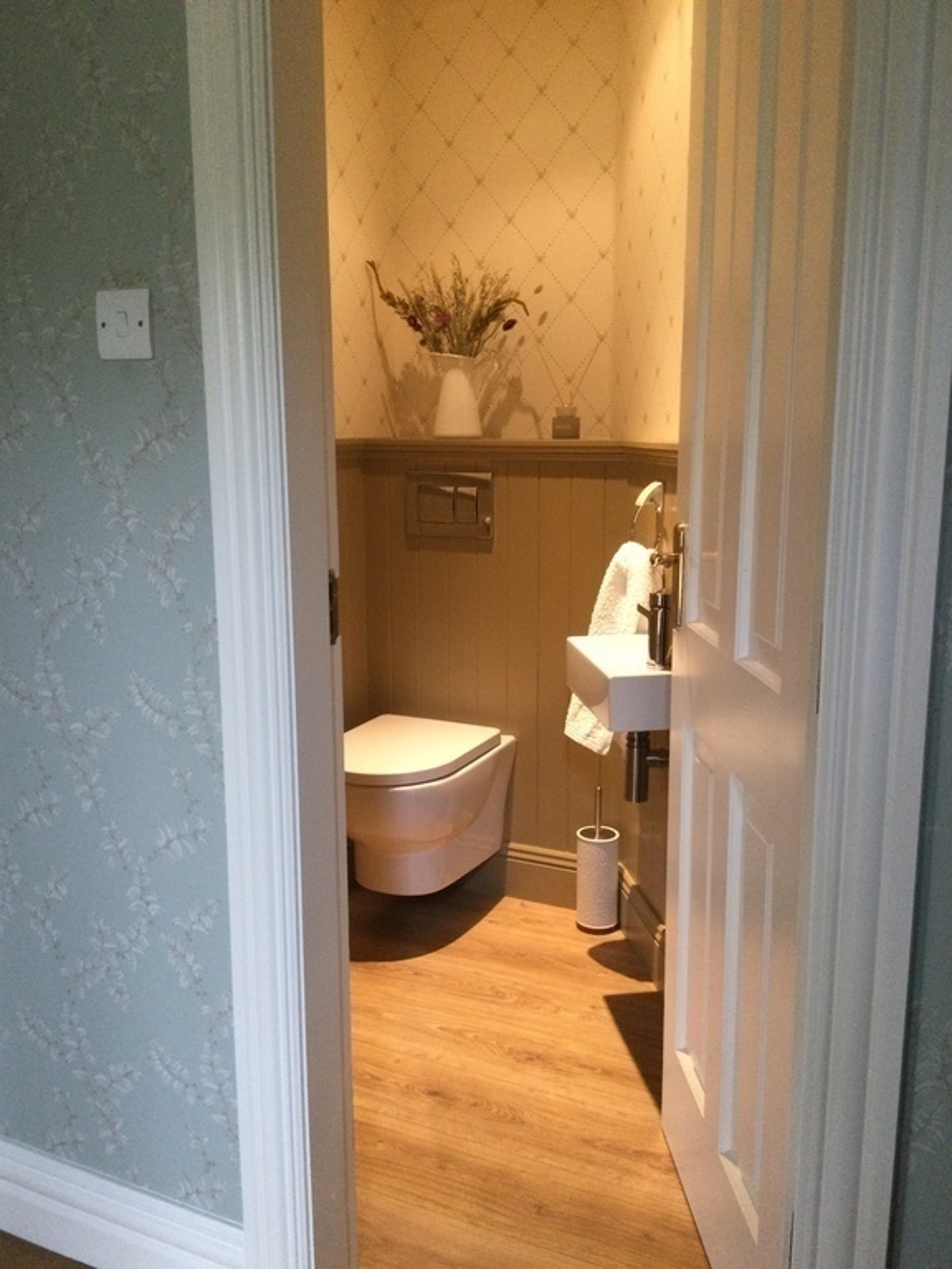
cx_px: 476
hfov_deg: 45.4
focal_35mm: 31
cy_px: 634
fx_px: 1137
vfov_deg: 58.4
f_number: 2.4
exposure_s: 1/33
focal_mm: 3.3
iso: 200
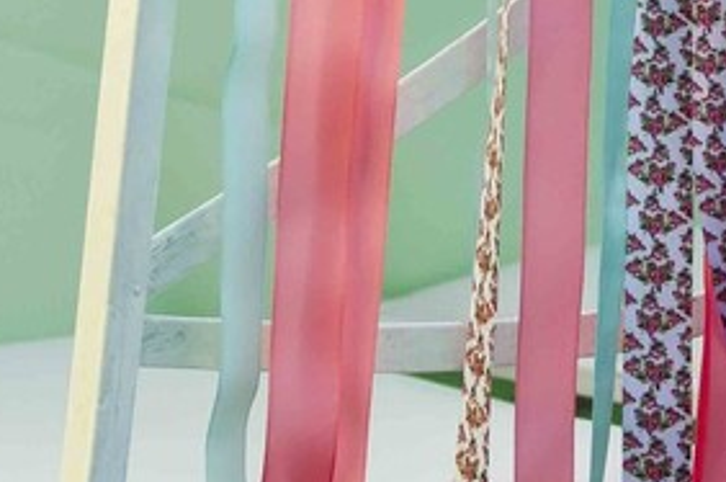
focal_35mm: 153
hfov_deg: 13.3
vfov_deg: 8.6
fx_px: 3080
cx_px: 723
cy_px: -343
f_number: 2.8
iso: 500
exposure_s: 1/1600
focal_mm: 24
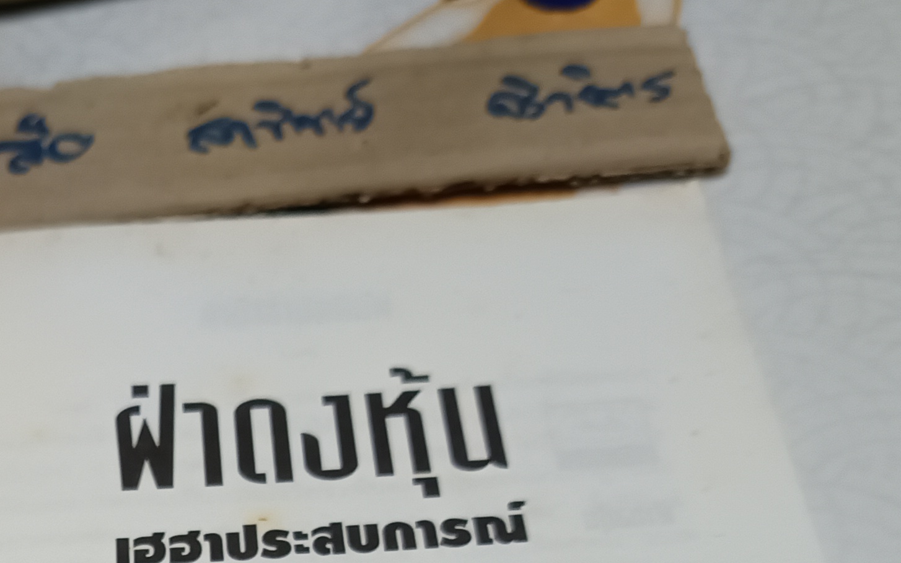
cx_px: 55
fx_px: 1719
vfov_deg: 16.9
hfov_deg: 28.0
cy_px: 838
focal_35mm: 70
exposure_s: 1/50
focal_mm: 5.31
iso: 1137
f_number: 1.7
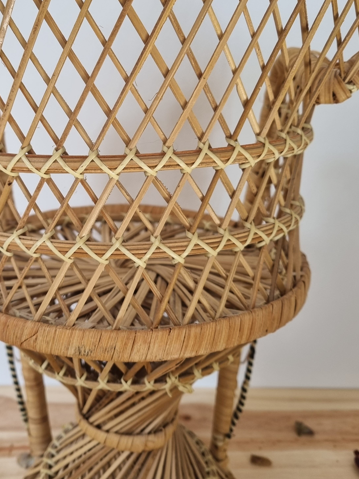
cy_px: 179
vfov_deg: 50.8
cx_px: 113
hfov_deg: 39.1
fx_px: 498
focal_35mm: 36
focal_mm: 5.4
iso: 125
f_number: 1.8
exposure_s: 1/100
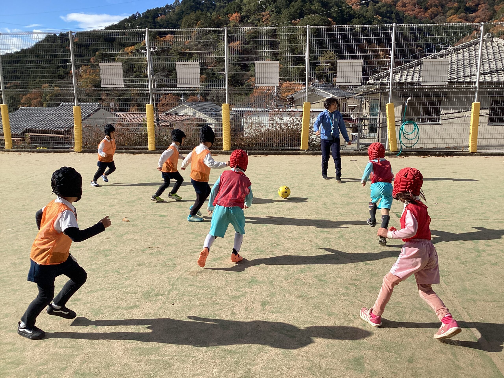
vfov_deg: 45.4
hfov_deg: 58.4
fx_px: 451
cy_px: 189
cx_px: 252
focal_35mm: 31
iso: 25
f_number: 2.4
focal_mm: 3.3
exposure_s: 1/1508
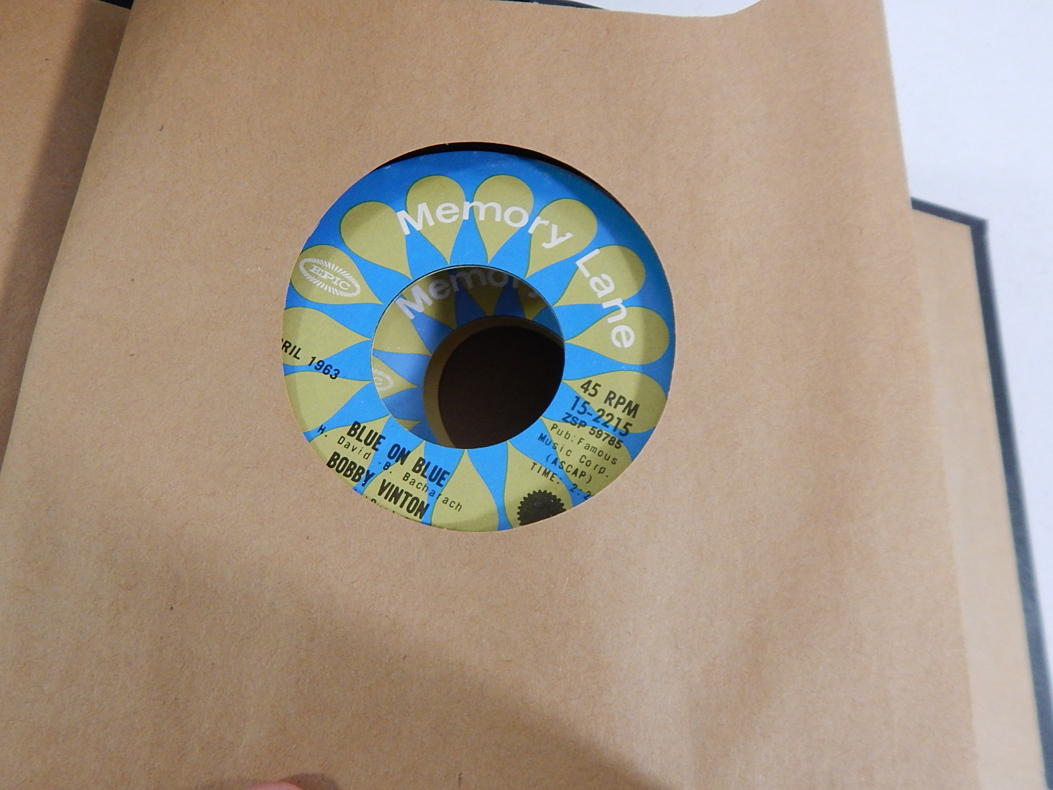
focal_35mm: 25
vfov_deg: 54.9
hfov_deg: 69.4
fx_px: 760
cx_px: 526
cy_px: 395
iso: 400
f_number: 3.1
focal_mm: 4.5
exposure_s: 1/50
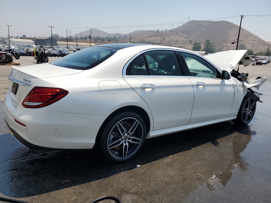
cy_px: 102
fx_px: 204
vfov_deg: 53.1
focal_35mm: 26
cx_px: 136
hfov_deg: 67.3
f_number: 1.5
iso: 50
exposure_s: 1/5000
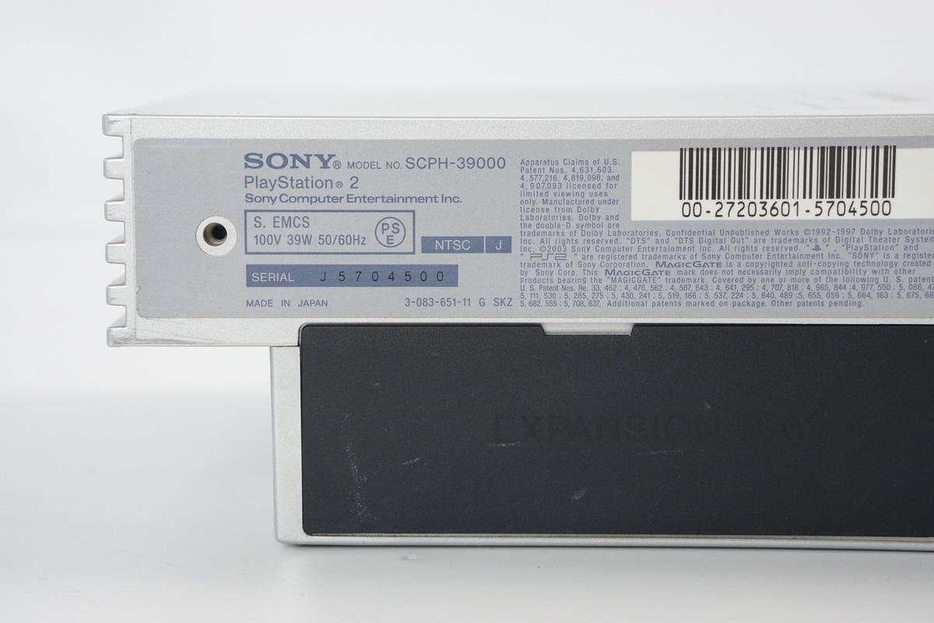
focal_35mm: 75
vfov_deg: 18.2
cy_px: 312
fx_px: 1946
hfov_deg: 27.0
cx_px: 467
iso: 1000
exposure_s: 1/80
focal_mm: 50
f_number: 6.3
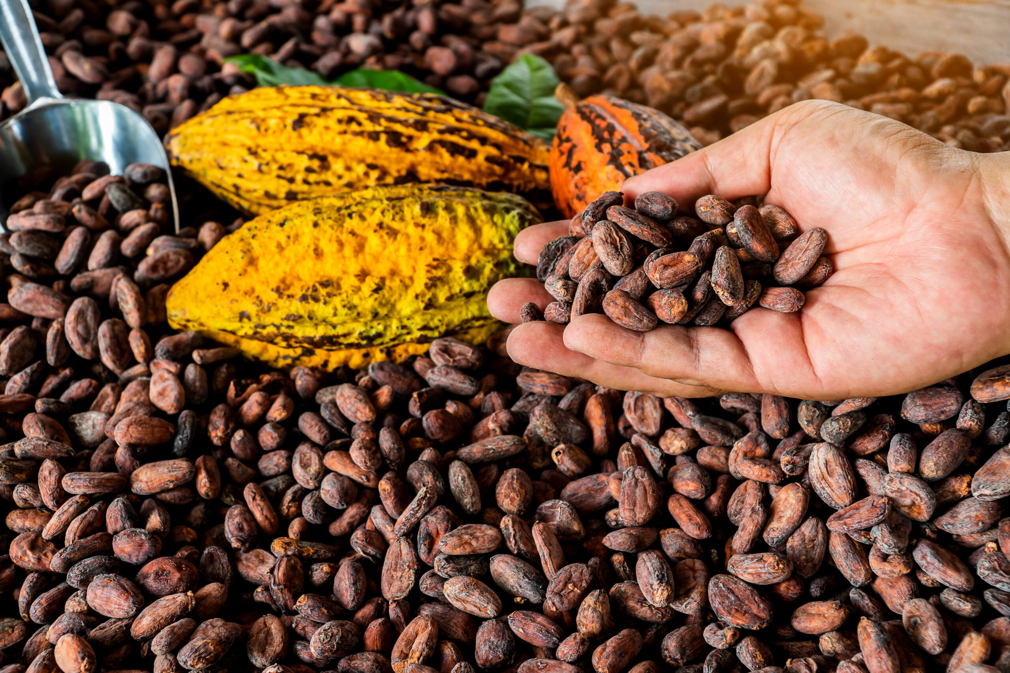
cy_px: 336
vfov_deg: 28.1
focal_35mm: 48
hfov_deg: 41.1
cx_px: 505
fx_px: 1347
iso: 400
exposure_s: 1/60
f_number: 5.6
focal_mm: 32
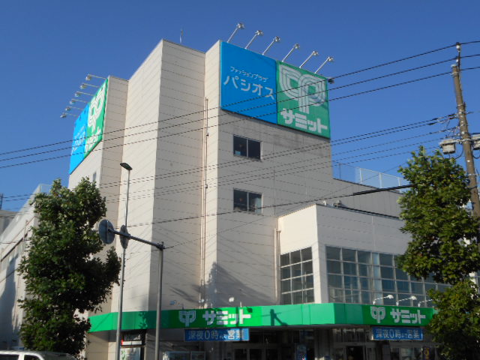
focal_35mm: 39
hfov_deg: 47.9
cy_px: 180
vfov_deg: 36.8
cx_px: 240
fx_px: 541
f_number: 4.5
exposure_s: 1/800
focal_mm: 6.9
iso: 80
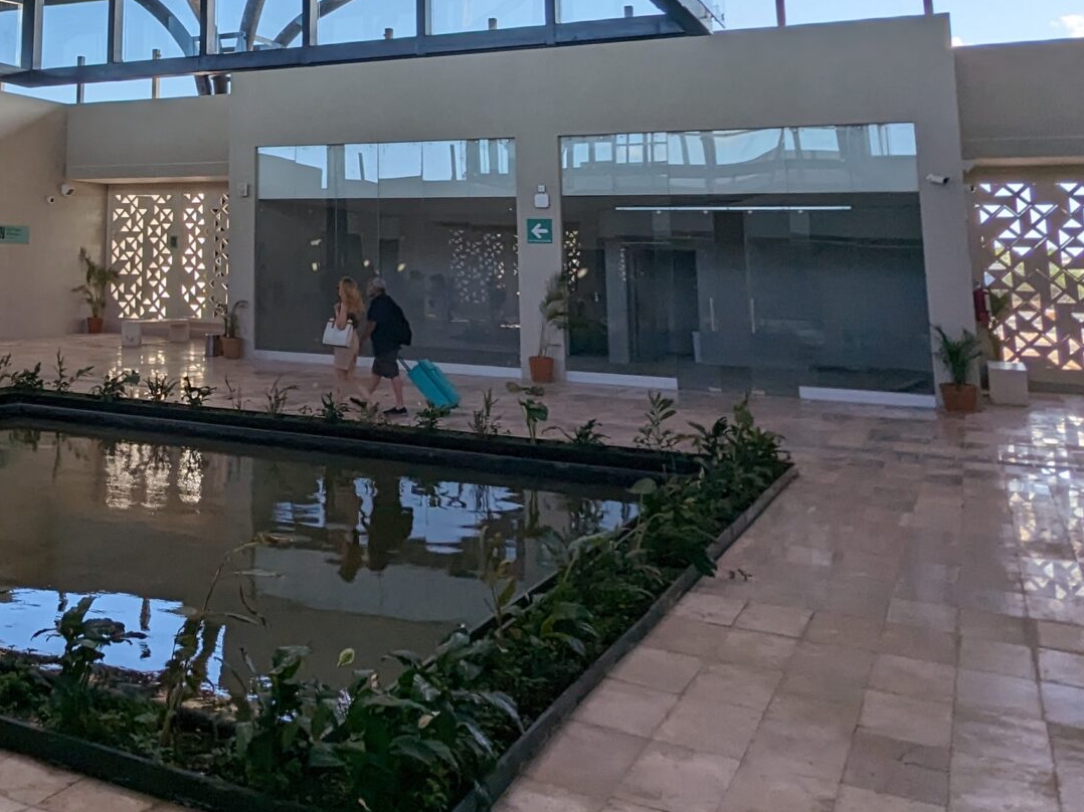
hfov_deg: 45.1
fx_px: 1190
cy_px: 66
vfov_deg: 35.3
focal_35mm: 38
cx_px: 136
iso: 42
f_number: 2.2
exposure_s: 1/689
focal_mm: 2.35
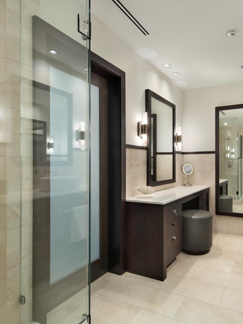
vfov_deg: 79.0
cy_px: 167
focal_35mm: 21
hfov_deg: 59.0
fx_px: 197
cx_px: 191
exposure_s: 1/10
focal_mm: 14
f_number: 13
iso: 100
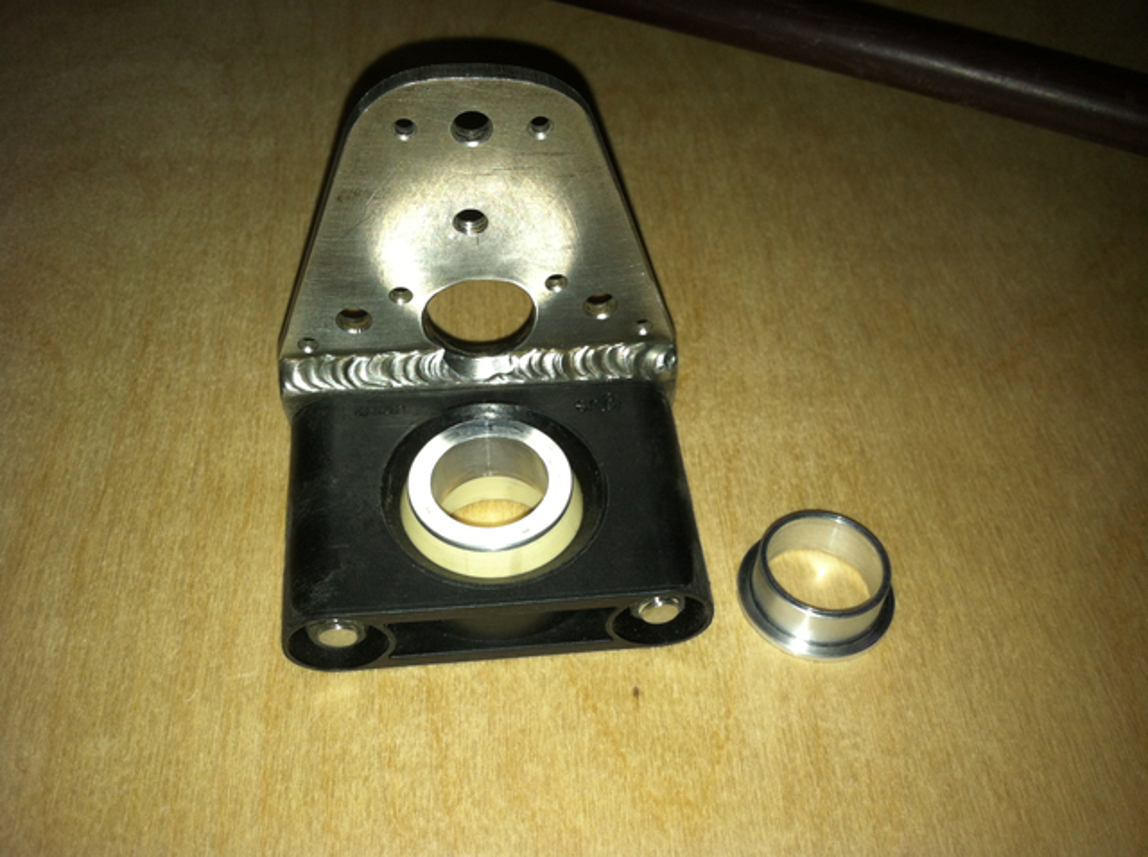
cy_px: 428
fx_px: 1159
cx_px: 574
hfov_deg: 52.7
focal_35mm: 35
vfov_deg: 40.6
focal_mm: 3.85
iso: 80
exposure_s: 1/64
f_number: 2.8
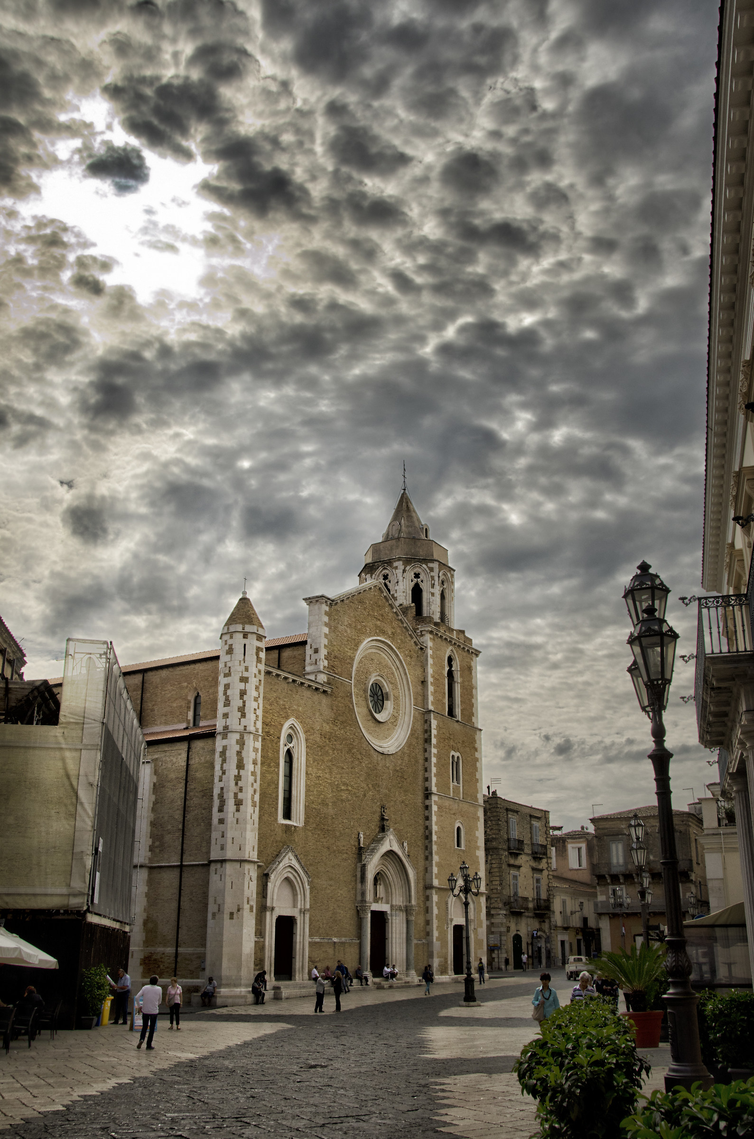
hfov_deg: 39.8
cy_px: 570
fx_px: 1042
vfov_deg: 57.3
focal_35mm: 33
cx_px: 377
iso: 200
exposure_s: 1/640
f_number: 10
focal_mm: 22
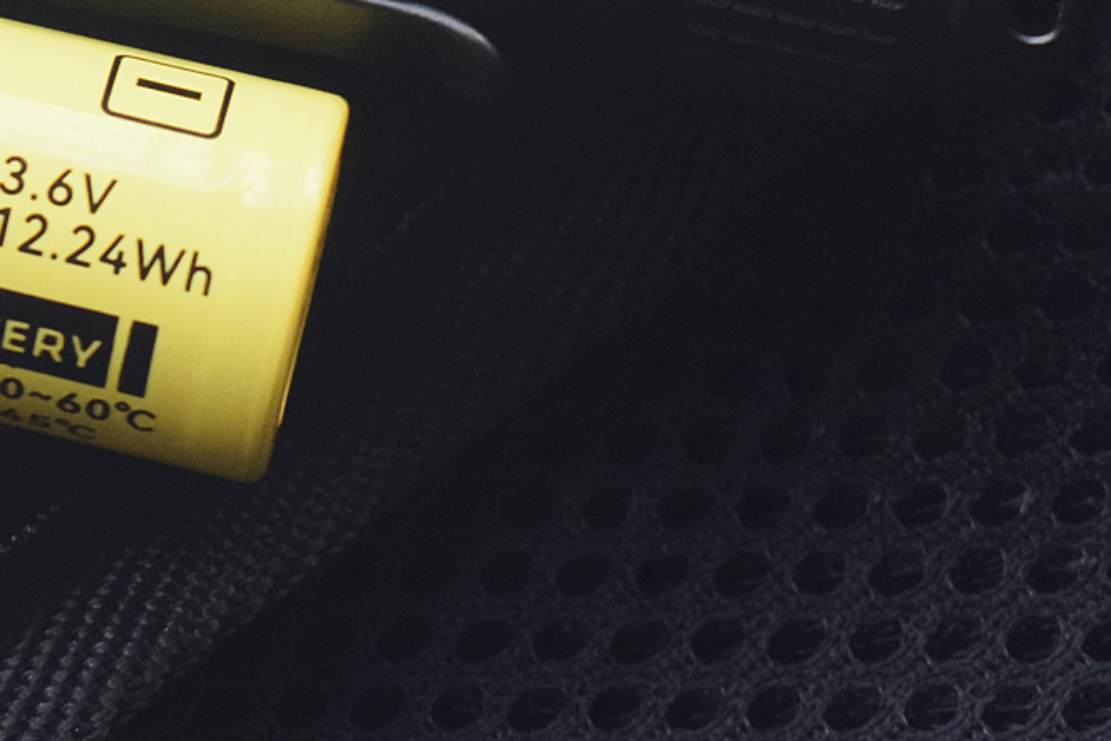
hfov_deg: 8.2
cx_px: -294
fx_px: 7670
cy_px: -131
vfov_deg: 5.5
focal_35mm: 249
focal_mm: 55
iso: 3200
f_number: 6.3
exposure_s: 1/160
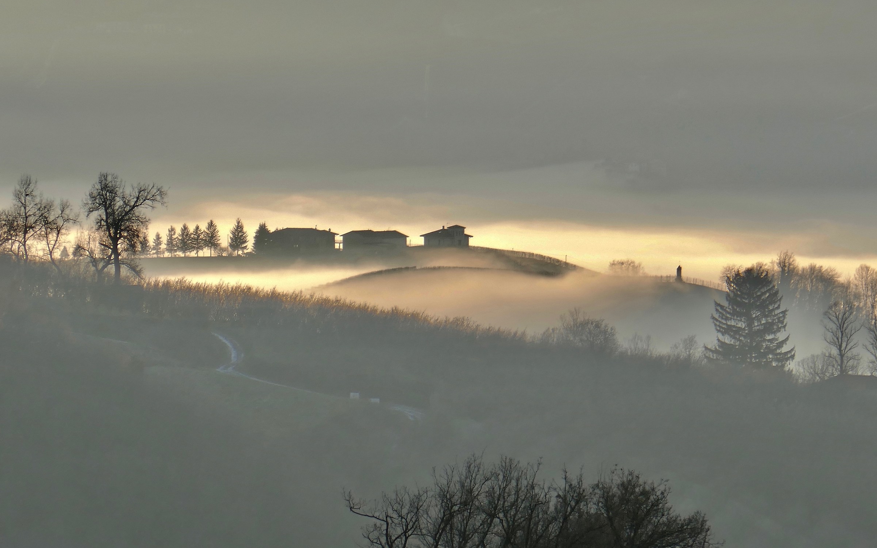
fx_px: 10349
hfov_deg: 4.9
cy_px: 287
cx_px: 439
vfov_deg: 3.0
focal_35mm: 433
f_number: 5.9
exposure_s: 1/250
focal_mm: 91
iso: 125
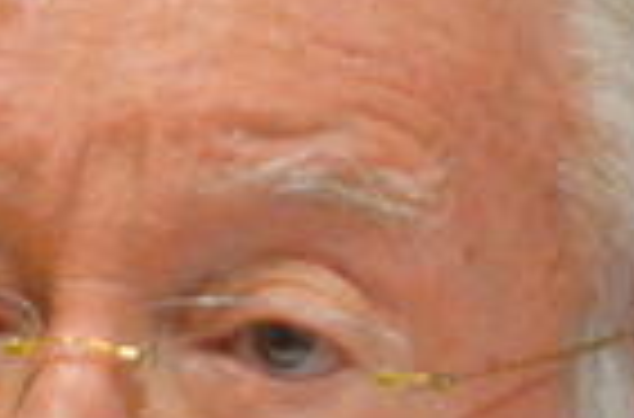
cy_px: 643
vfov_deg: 1.9
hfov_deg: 2.9
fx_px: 12555
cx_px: -306
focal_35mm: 715
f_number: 5.6
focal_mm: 105
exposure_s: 1/125
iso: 4000
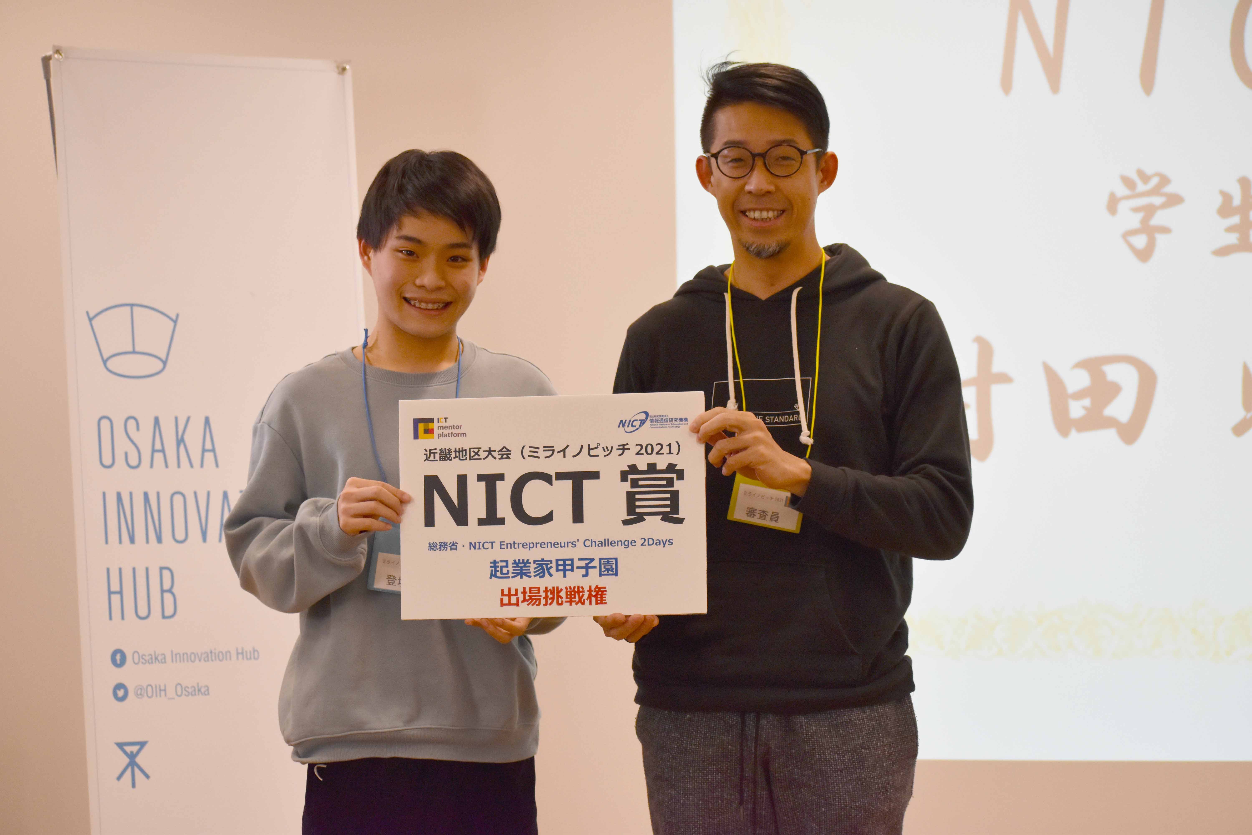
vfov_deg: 11.4
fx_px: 4173
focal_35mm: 120
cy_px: 418
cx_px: 626
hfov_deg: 17.1
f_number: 4.8
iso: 1250
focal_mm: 80
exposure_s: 1/500
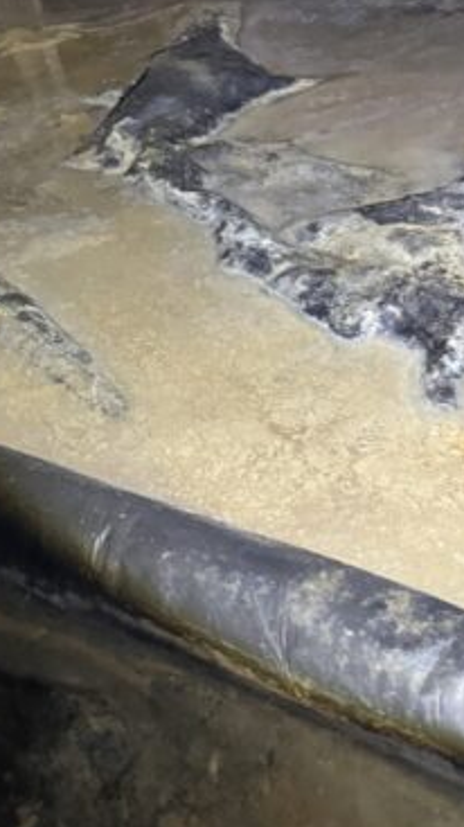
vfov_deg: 35.1
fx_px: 1249
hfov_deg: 21.0
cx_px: 250
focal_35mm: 57
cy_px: 133
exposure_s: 1/40
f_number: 1.78
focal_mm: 6.76
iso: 800
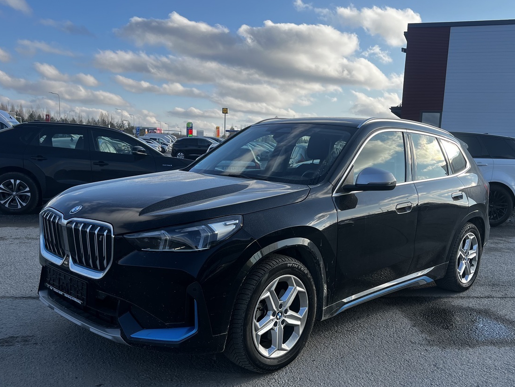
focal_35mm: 34
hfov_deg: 53.9
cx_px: 275
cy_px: 226
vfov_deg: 41.7
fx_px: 506
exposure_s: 1/2208
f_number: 1.5
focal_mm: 5.7
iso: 50
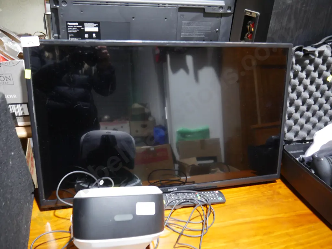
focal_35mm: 28
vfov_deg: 49.8
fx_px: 269
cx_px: 166
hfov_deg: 63.4
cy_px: 124
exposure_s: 1/60
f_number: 3.5
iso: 1250
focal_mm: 14
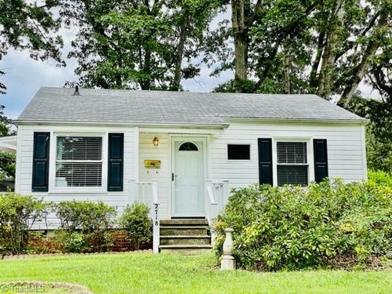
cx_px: 196
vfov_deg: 28.0
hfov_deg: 36.8
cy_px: 147
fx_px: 589
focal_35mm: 52
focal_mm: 6
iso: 25
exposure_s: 1/571
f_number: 2
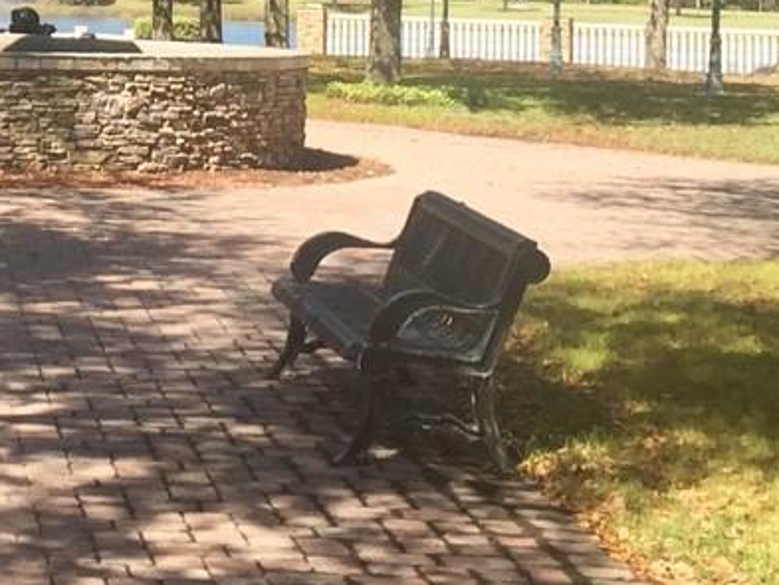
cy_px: -218
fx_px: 2656
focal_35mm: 118
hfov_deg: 15.9
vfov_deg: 12.1
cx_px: -228
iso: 32
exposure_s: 1/1068
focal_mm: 4.15
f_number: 2.2
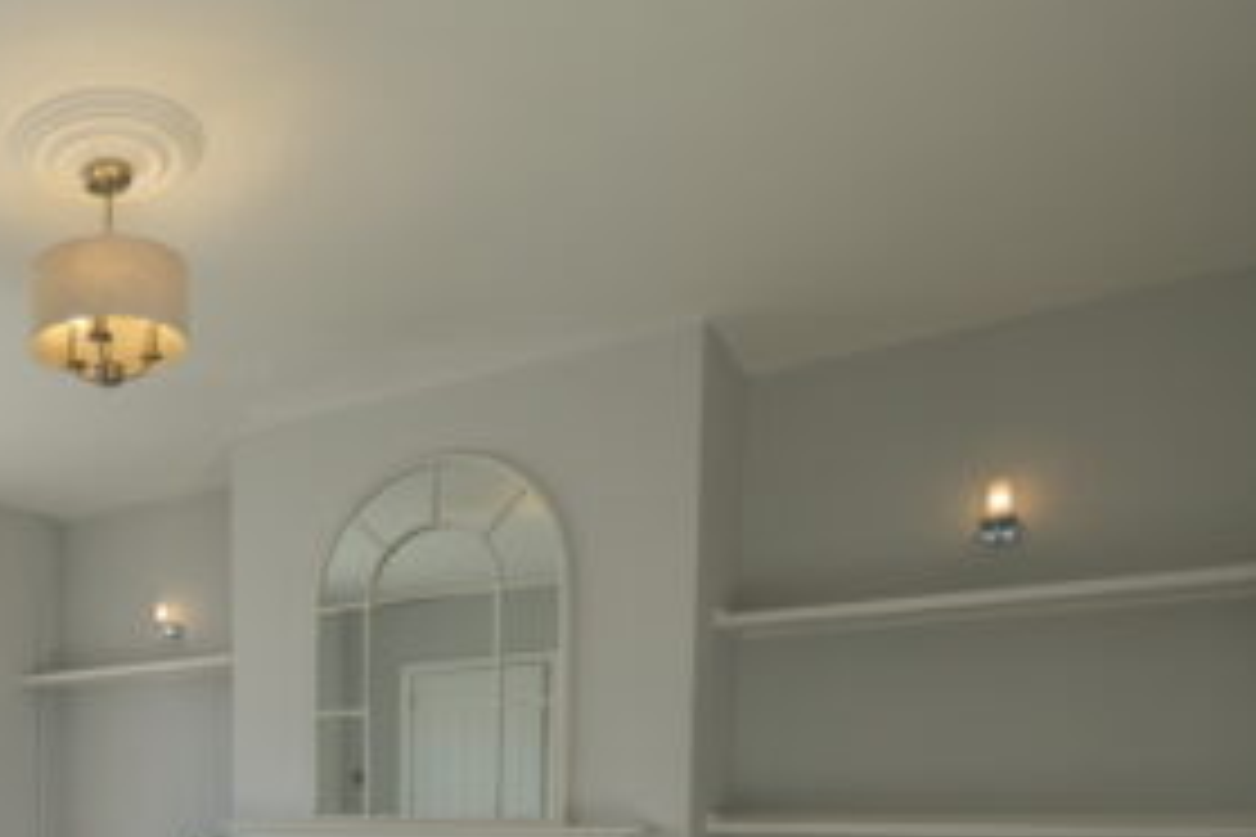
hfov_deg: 52.0
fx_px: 1081
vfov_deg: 37.4
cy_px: 855
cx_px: 95
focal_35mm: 31
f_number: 4
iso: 200
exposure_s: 1/200
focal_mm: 10
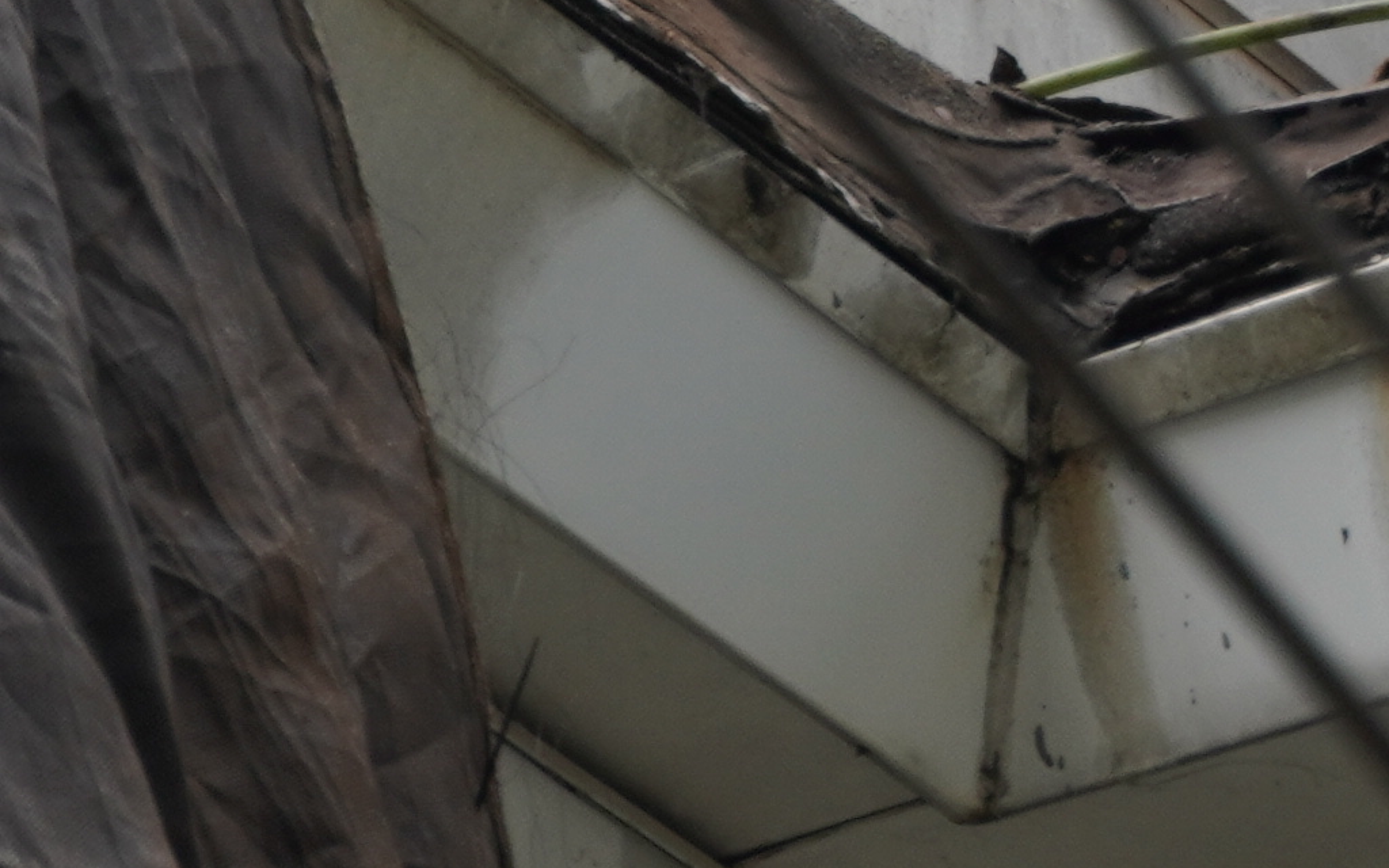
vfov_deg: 2.1
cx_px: 3180
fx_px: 23394
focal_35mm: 618
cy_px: -995
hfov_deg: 3.4
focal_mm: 69
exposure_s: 1/200
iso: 100
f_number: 6.3
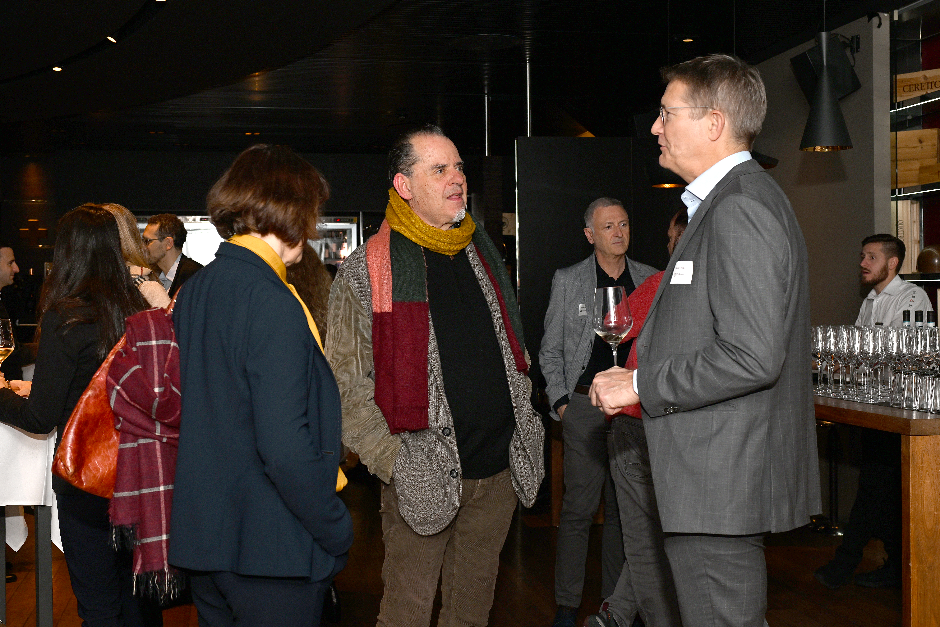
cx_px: 470
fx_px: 1253
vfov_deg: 28.1
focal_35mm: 48
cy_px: 314
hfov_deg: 41.1
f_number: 6.3
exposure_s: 1/60
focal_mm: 48
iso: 500
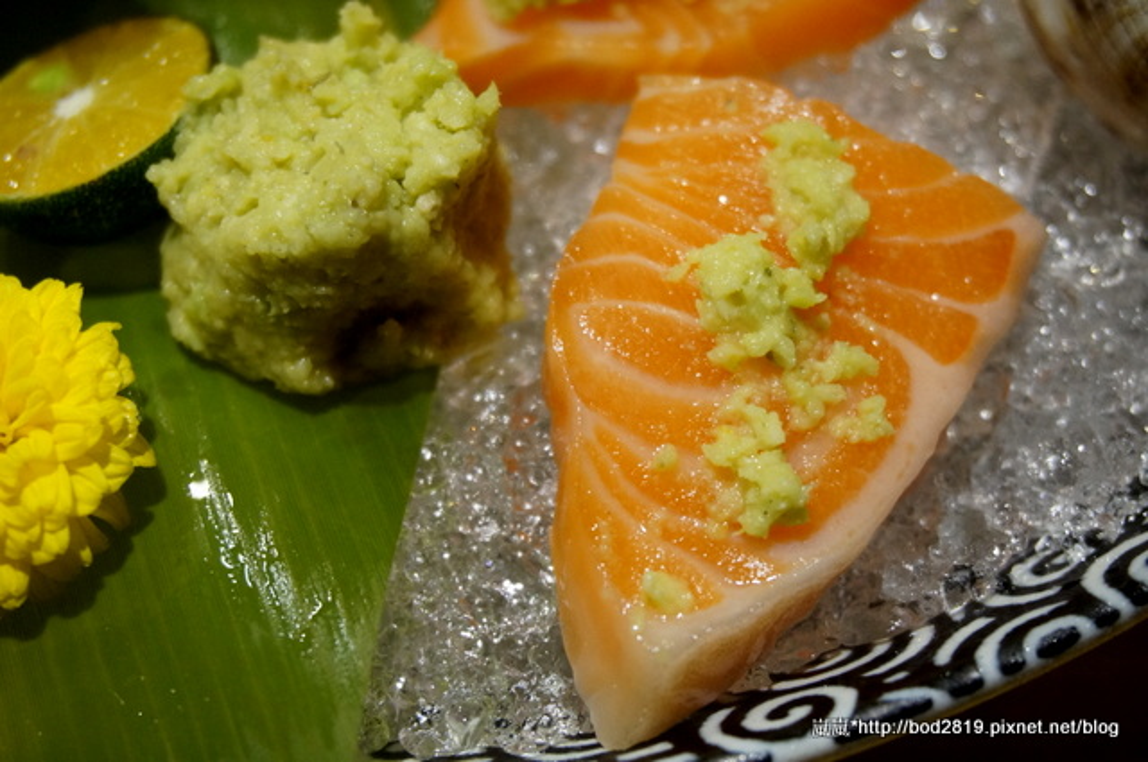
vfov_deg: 23.7
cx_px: 574
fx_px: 1815
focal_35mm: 57
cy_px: 381
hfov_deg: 35.1
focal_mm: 38
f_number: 5.6
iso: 2000
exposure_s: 1/60
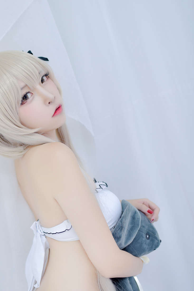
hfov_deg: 23.4
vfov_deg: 35.0
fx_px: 460
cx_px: 38
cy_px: 140
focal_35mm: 57
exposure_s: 1/160
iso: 320
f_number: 2
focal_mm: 35
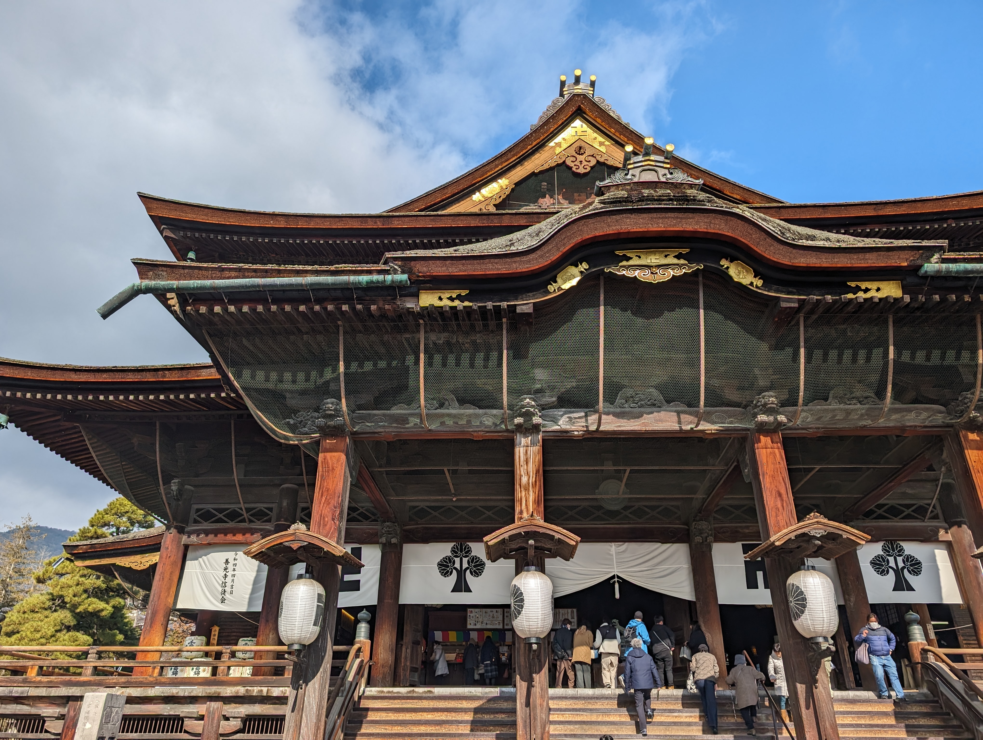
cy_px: 370
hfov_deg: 71.5
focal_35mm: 24
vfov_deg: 56.9
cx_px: 492
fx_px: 682
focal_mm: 6.9
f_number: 1.68
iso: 19
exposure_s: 1/1587
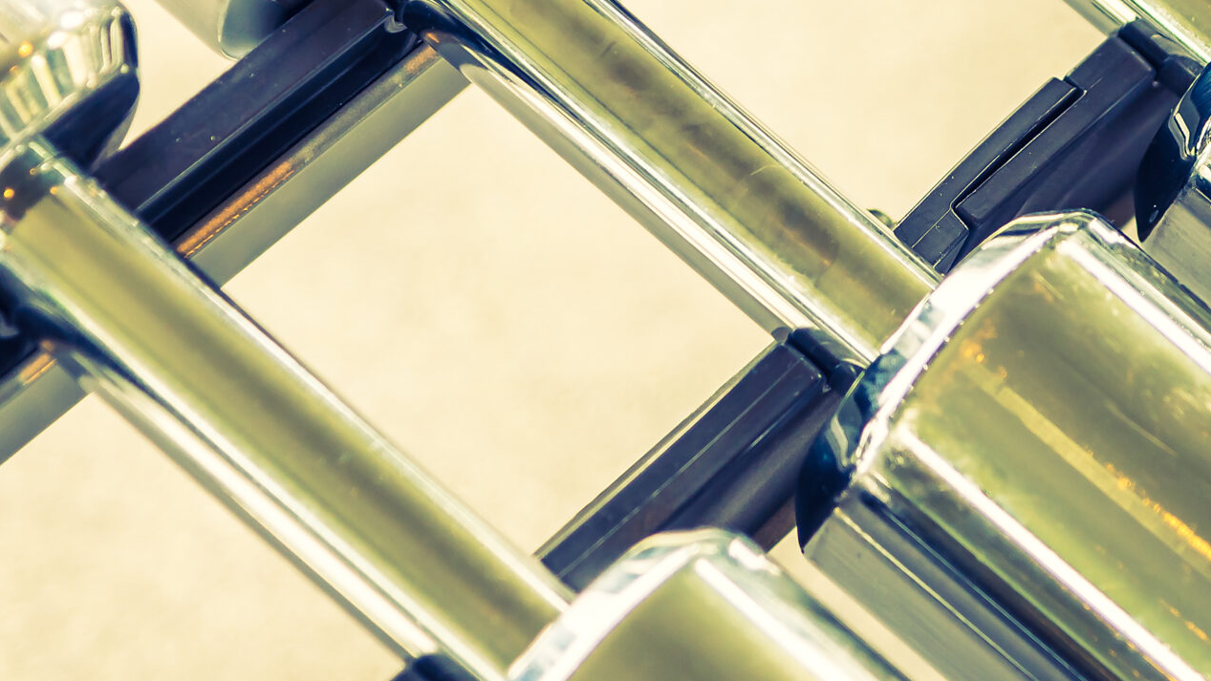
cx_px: 794
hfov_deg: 8.5
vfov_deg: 4.8
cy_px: 136
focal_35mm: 254
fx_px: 8157
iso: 200
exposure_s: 1/200
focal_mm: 120
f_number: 4
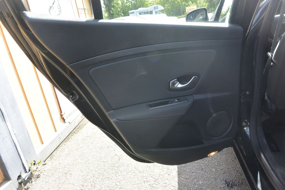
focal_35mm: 27
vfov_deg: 47.9
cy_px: 95
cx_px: 142
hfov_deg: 67.4
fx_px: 214
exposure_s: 1/250
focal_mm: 10
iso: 160
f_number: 3.5
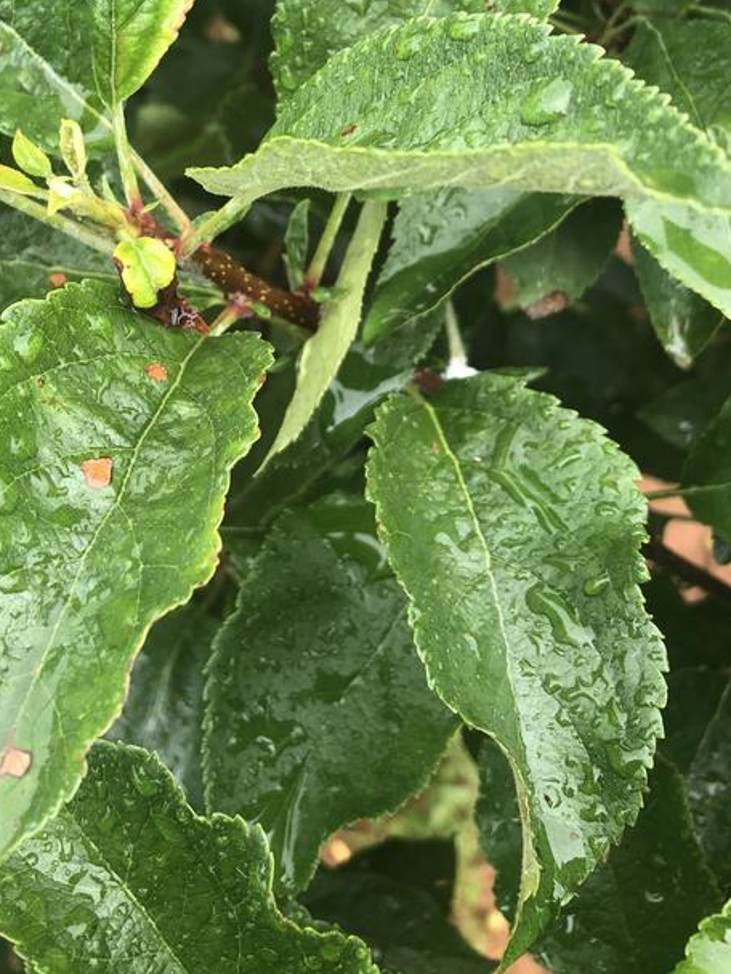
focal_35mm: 43
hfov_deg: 33.0
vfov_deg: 42.8
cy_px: 278
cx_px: 192
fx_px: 1211
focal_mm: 3.99
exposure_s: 1/120
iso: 40
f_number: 1.8
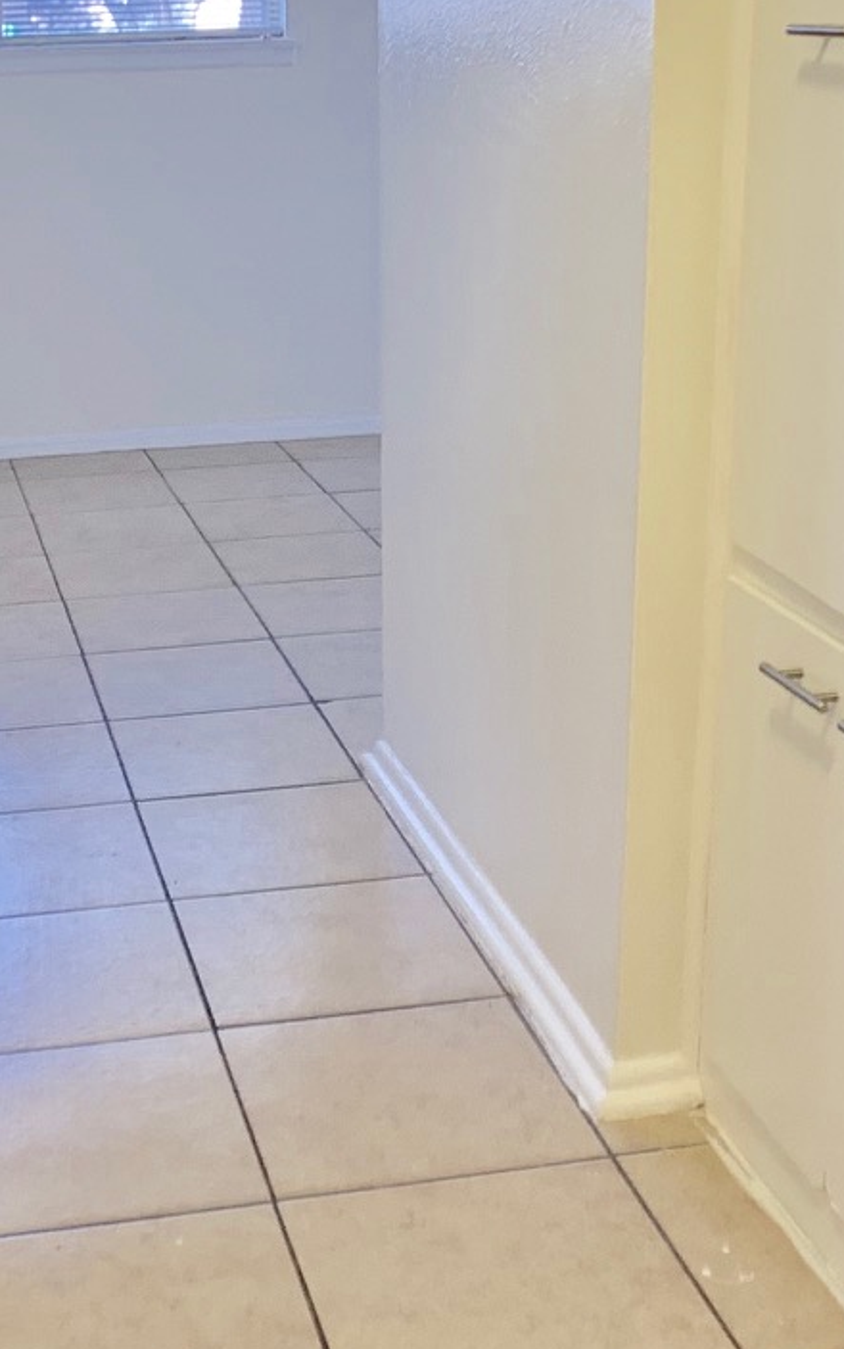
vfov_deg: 26.1
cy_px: 645
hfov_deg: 16.5
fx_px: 2904
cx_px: 244
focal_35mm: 79
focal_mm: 4.25
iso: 80
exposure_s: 1/60
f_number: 1.8
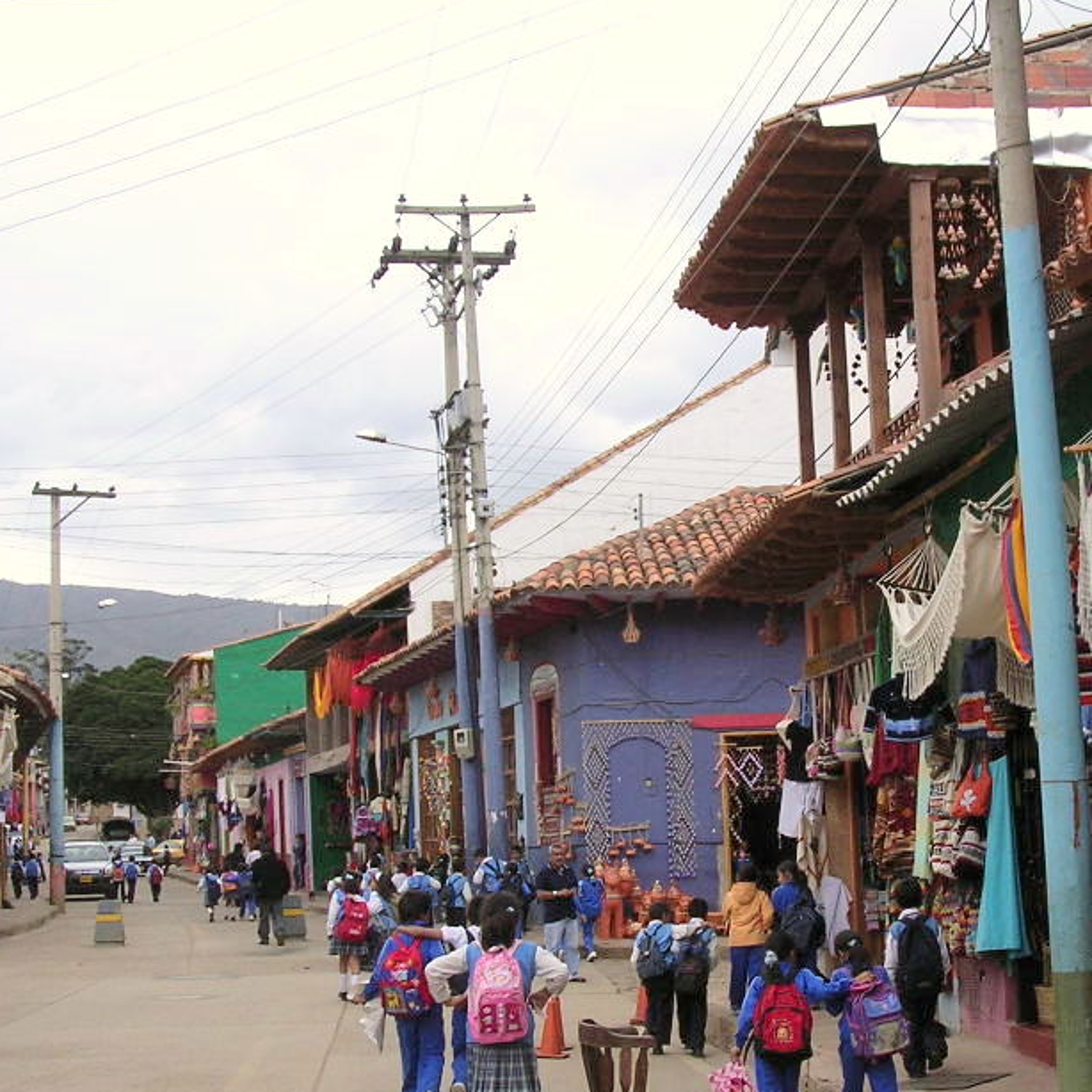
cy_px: 649
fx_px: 1999
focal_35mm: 56
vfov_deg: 30.5
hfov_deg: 30.3
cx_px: 722
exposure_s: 1/173
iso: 100
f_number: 5.6
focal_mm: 5.8
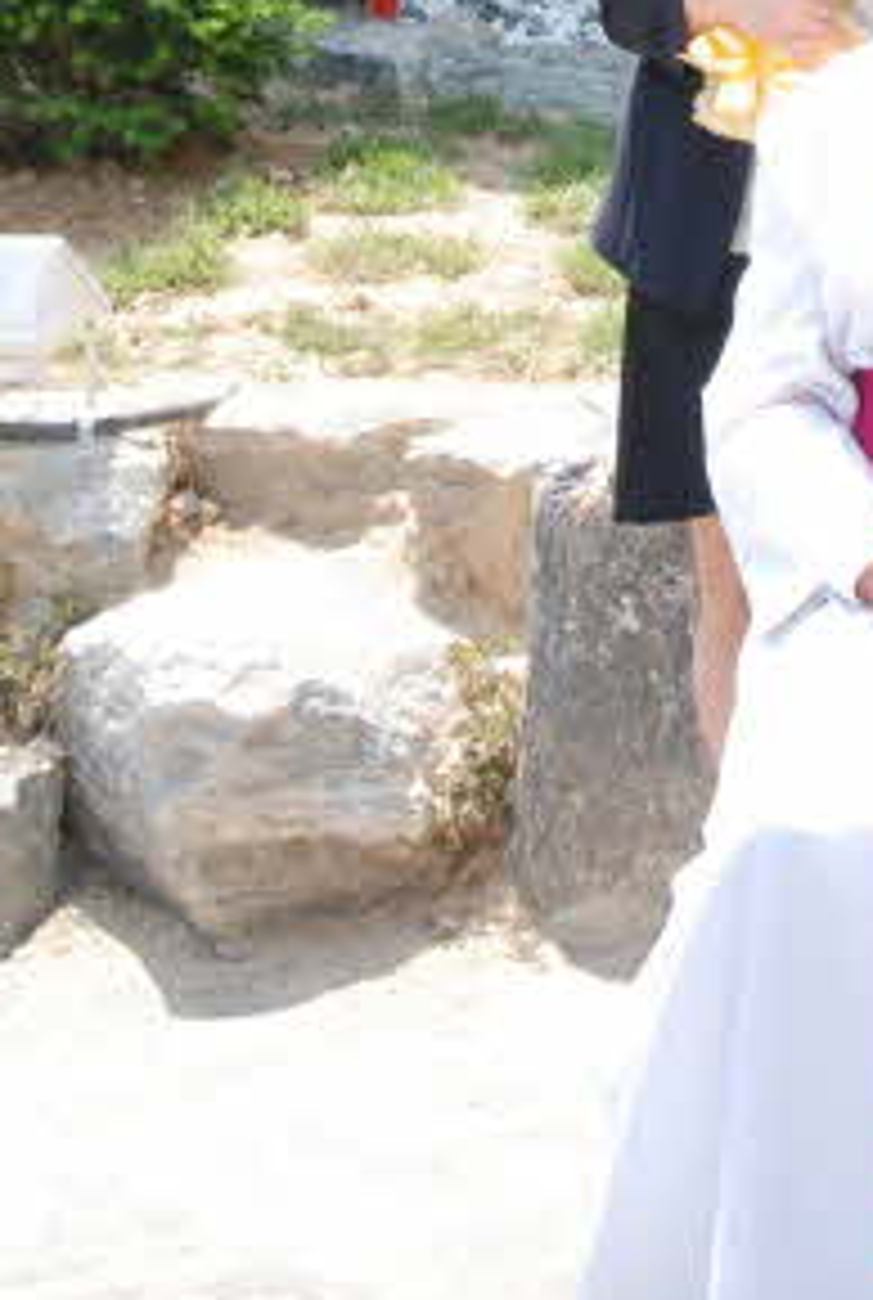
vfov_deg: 15.3
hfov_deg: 10.8
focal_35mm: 126
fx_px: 4549
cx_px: 1030
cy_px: -495
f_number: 11
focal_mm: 25
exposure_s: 1/100
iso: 200
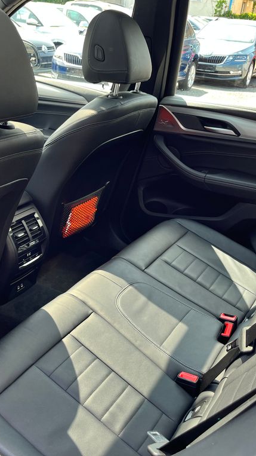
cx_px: 62
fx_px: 459
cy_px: 227
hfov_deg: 30.6
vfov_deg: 52.8
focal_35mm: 38
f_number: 1.6
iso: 40
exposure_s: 1/100
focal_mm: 5.1
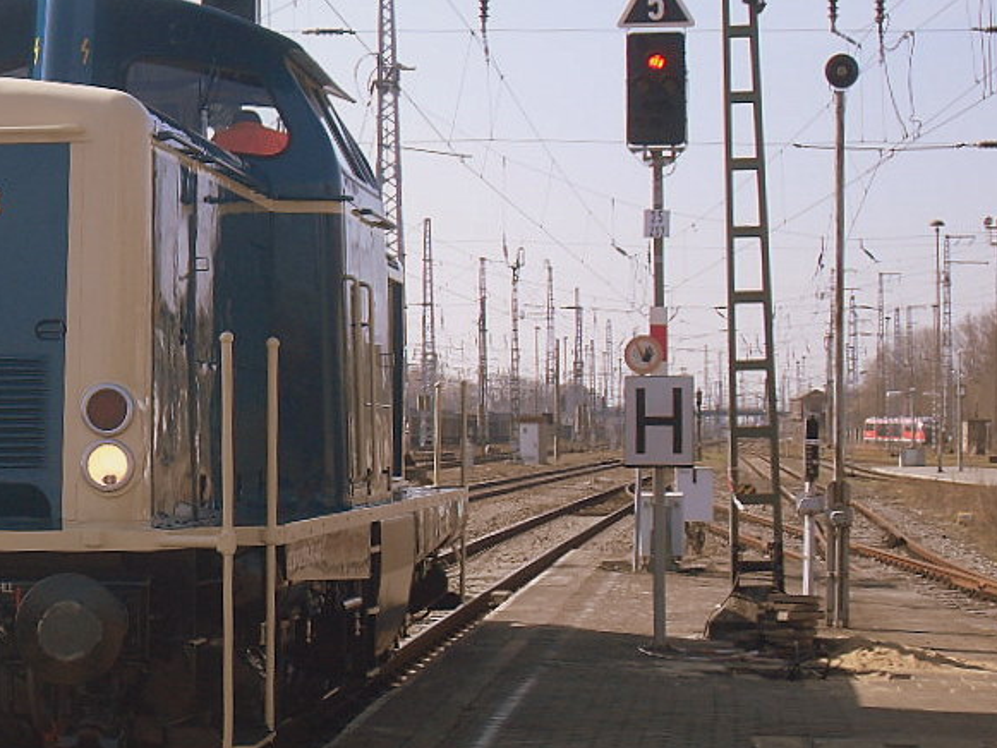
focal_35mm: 104
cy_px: 329
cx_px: 127
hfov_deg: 18.6
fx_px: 2996
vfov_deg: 14.2
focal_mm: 10.1
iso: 80
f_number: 9.1
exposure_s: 1/90
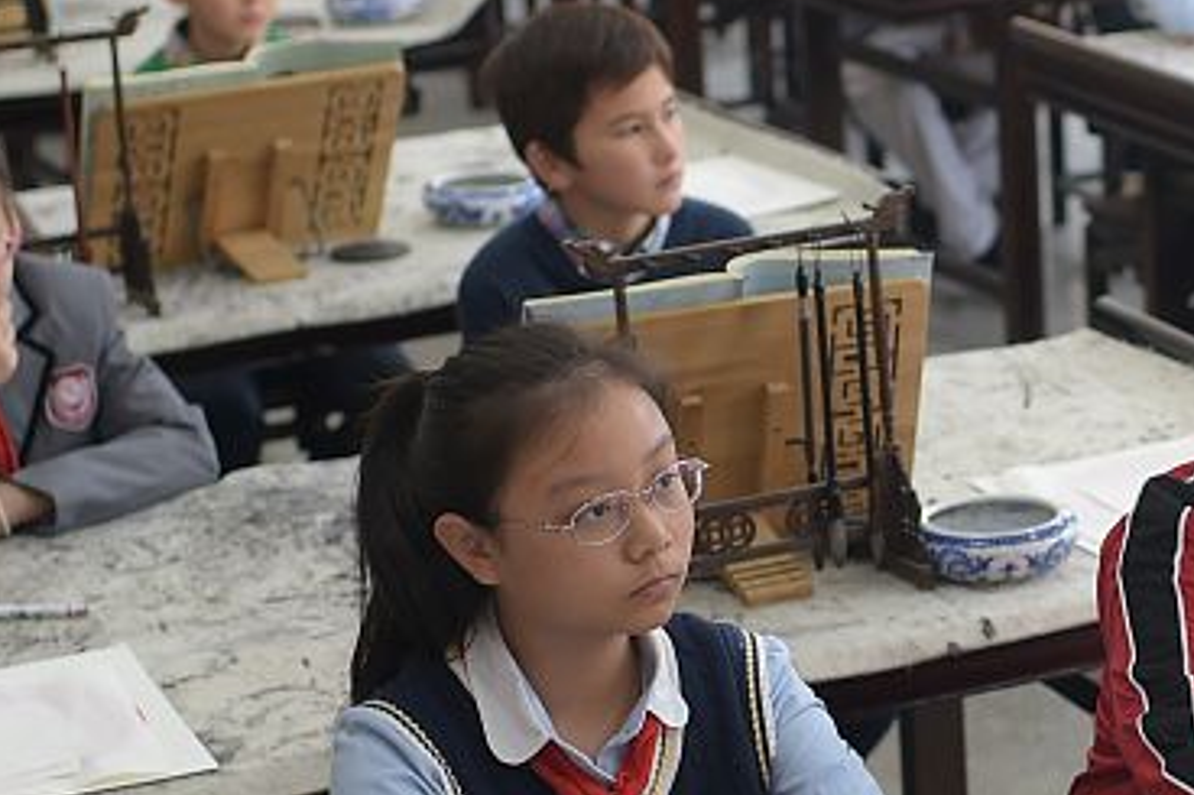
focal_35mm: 114
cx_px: 1252
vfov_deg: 12.0
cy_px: 433
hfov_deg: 17.4
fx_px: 3779
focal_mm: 35
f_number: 2.2
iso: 320
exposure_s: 1/125
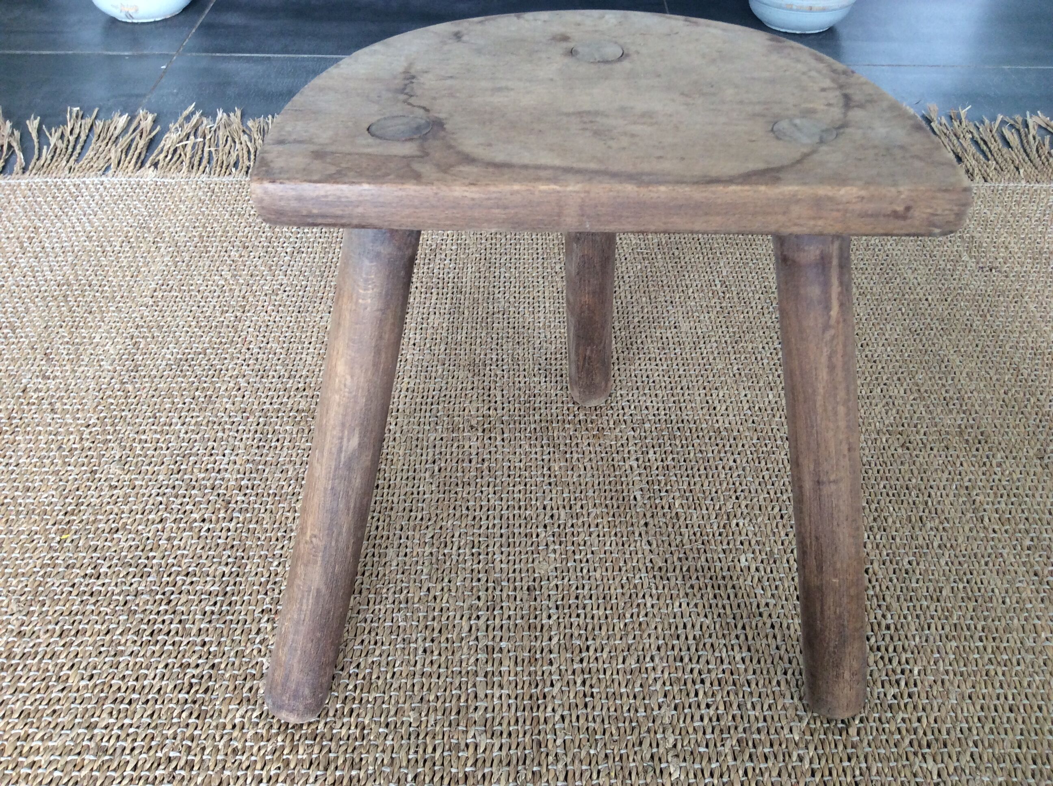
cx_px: 526
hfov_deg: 56.9
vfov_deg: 44.1
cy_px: 393
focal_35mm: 32
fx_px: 972
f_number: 2.4
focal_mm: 3.3
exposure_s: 1/25
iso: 50
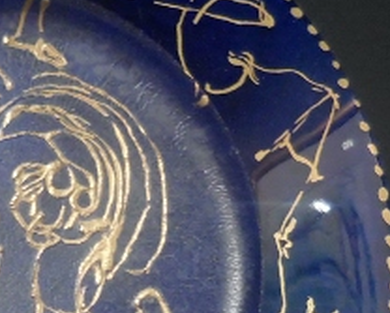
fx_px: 867
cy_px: 285
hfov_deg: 24.4
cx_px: 15
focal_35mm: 75
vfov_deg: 20.1
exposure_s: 1/8
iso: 640
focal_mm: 4.5
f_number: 3.3
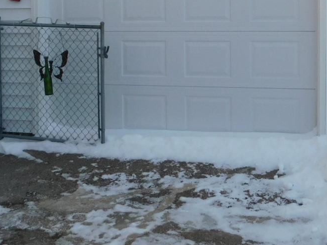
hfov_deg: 34.1
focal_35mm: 56
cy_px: 26
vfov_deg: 25.3
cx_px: 213
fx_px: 529
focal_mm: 4
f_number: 3
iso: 125
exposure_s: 1/400
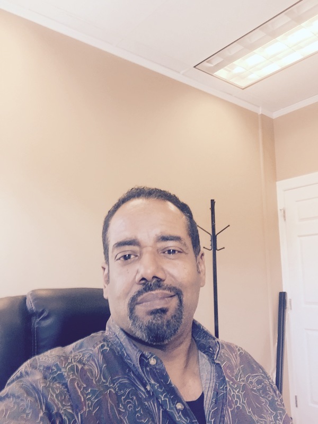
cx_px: 159
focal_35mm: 31
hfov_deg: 45.4
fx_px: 380
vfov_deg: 58.4
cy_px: 212
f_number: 2.2
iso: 40
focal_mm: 2.65
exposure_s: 1/30
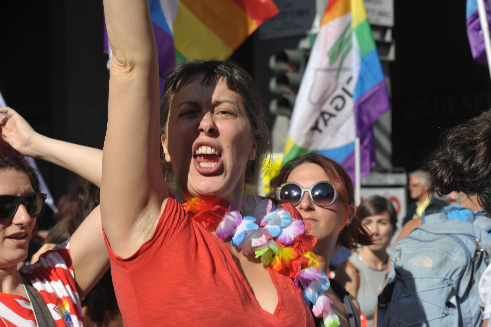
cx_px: 246
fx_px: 1226
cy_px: 164
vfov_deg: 15.2
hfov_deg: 22.6
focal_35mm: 90
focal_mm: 90
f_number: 11
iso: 320
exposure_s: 1/500
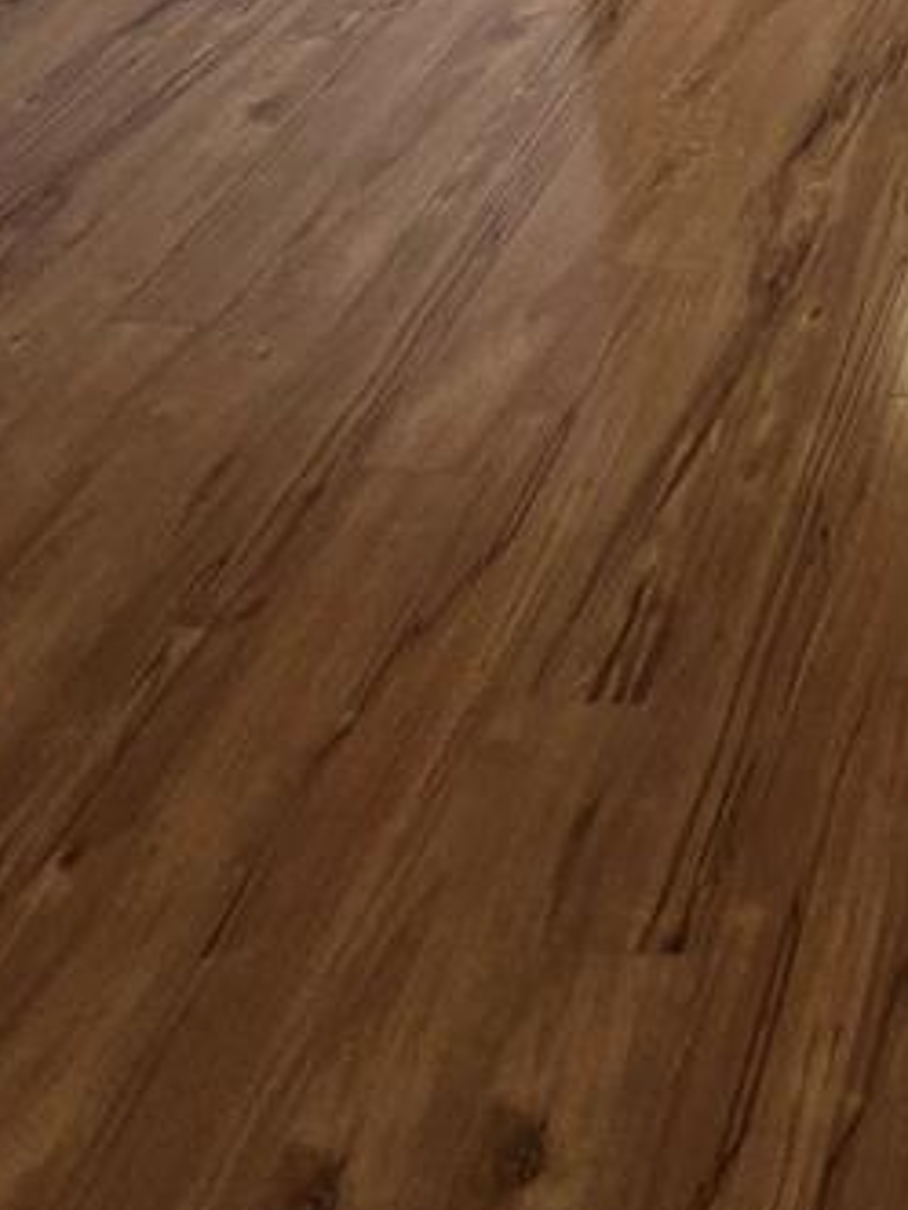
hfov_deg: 25.5
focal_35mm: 47
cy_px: -572
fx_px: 1644
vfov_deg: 28.1
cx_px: 1247
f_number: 2.2
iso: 250
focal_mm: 2.2
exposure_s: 1/60
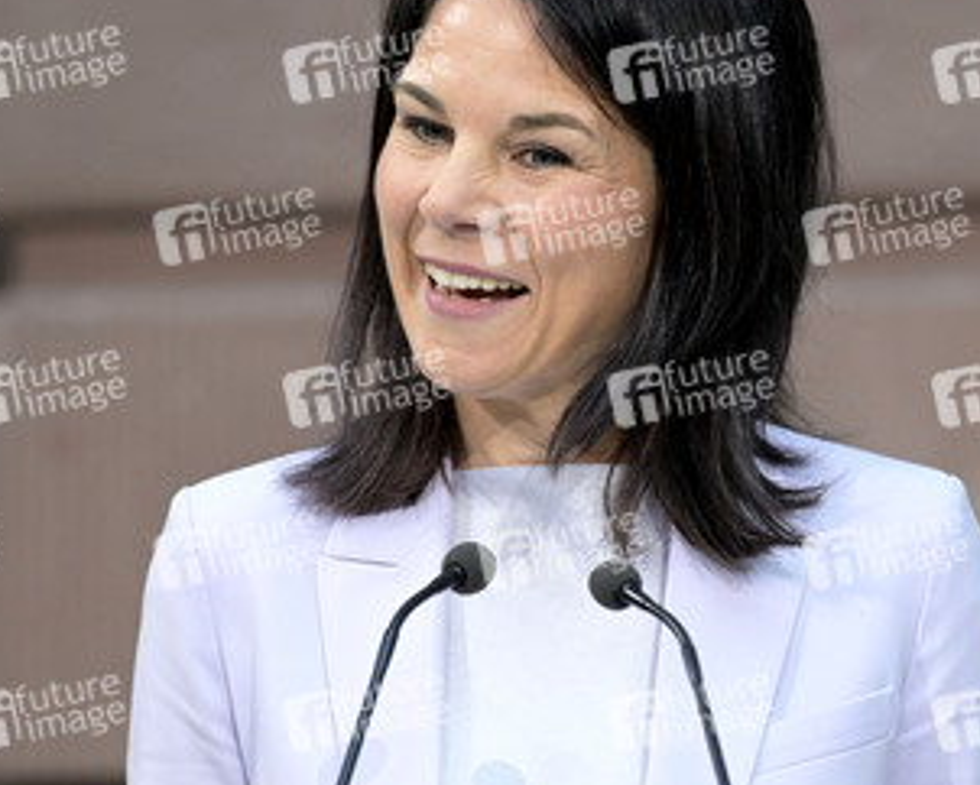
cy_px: 308
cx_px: 605
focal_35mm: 700
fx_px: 20316
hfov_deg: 2.8
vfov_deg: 2.2
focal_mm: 500
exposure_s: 1/500
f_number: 7.1
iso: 5000
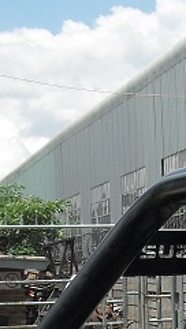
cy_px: 336
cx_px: 295
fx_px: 1225
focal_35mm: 140
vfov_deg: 15.0
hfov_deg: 8.5
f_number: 8.3
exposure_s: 1/180
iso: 80
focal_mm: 6.3
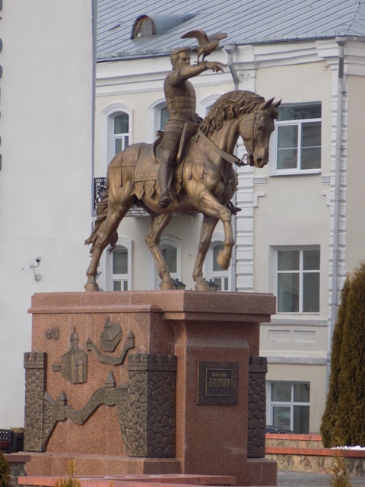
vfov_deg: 8.4
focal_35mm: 235
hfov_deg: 6.3
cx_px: 182
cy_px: 244
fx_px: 3304
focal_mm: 41.8
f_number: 5.6
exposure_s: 1/125
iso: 80
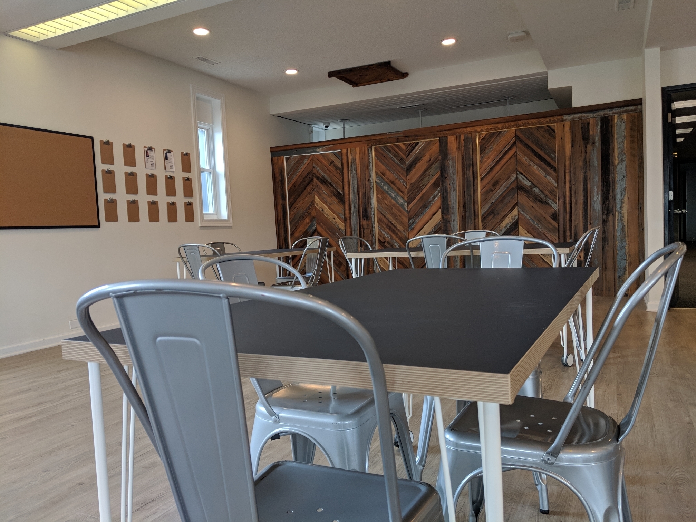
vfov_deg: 51.4
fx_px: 543
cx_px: 348
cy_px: 261
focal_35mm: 27
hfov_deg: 65.3
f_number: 1.8
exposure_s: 1/120
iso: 100
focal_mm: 4.44
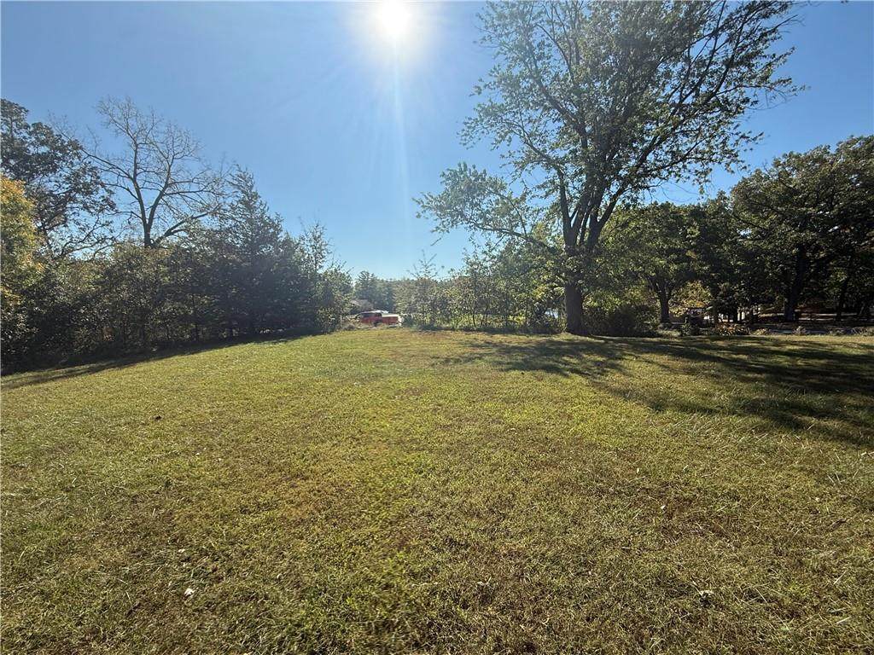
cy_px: 328
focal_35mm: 14
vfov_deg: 85.7
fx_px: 353
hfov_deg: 102.1
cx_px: 437
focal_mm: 2.22
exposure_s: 1/2410
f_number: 2.2
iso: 50
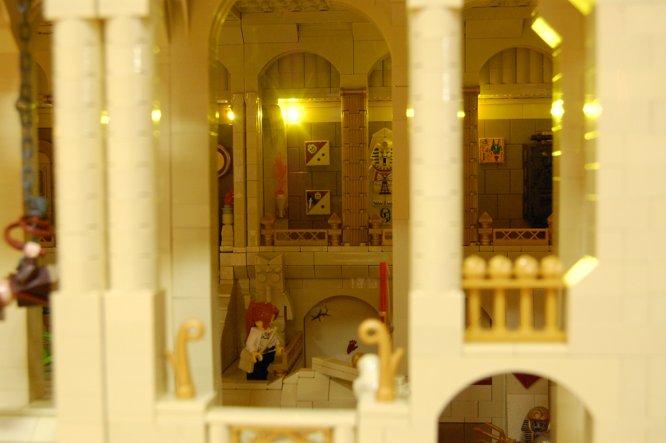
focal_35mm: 46
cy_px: 222
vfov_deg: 28.9
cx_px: 333
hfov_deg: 42.4
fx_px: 859
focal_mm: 31
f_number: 6.3
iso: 1600
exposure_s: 1/5
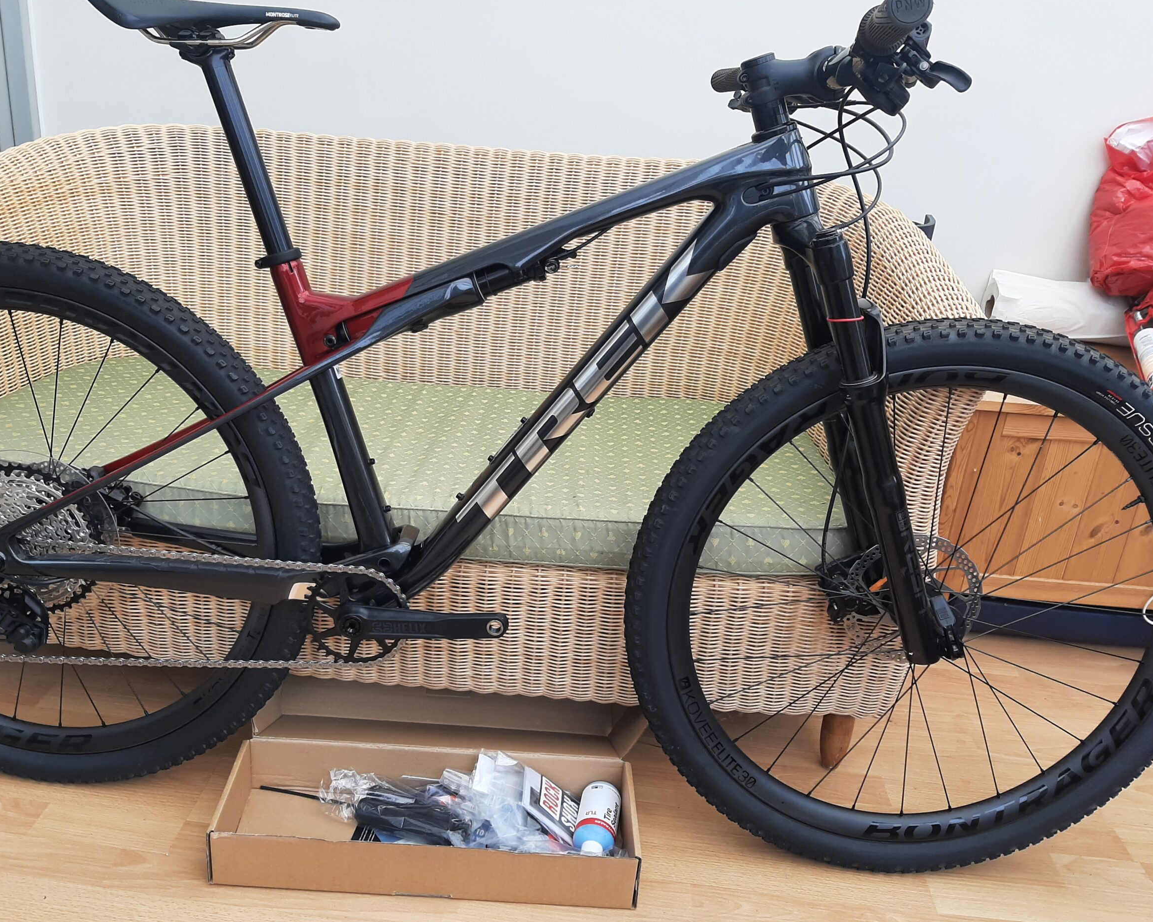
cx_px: 530
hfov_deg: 62.1
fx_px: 955
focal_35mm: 28
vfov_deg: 51.5
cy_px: 459
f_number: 1.7
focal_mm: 3.93
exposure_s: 1/187
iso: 40
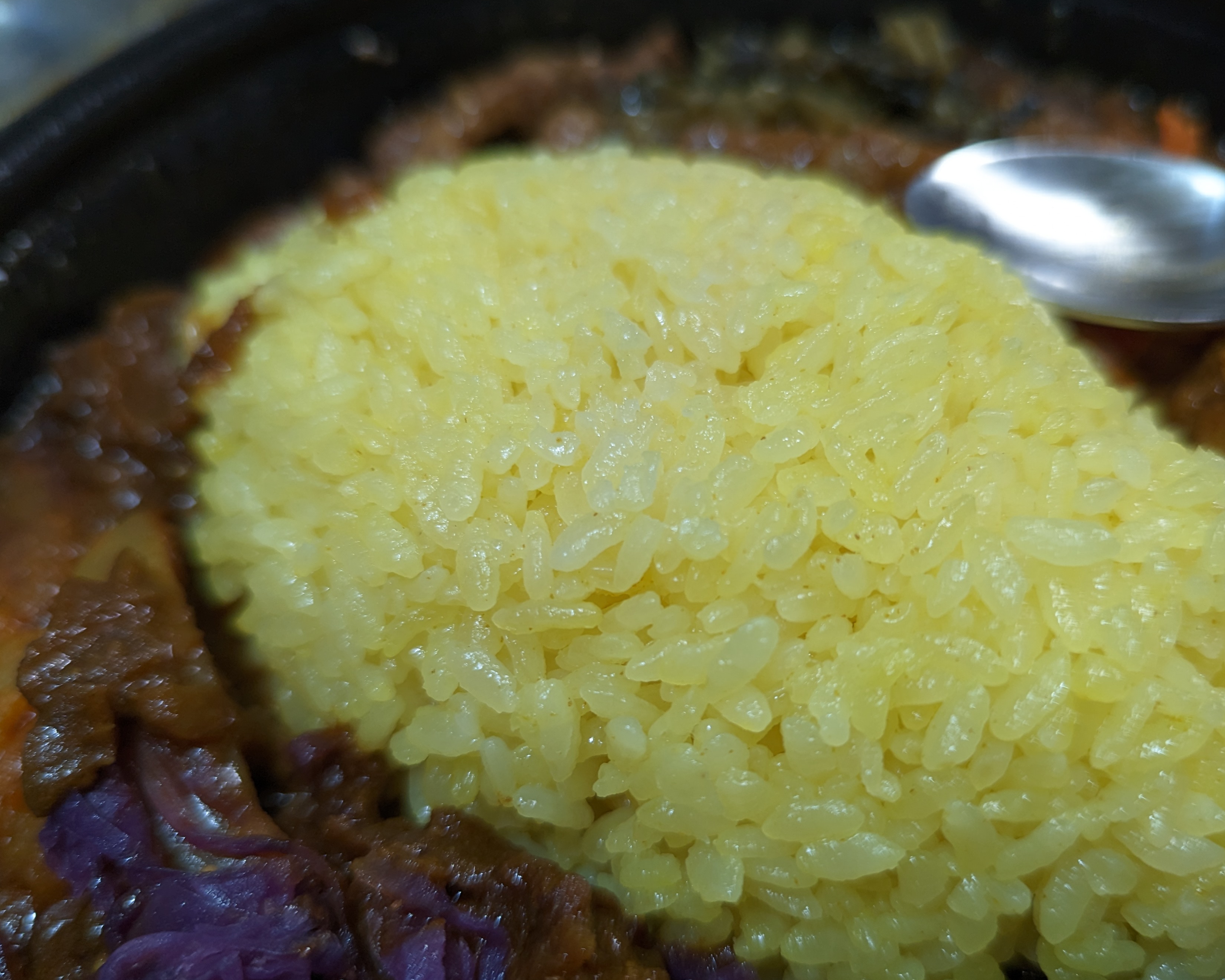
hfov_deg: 60.2
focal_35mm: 29
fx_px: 1051
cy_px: 536
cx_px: 698
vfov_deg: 49.9
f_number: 1.85
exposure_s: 1/31.5
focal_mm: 6.81
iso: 255
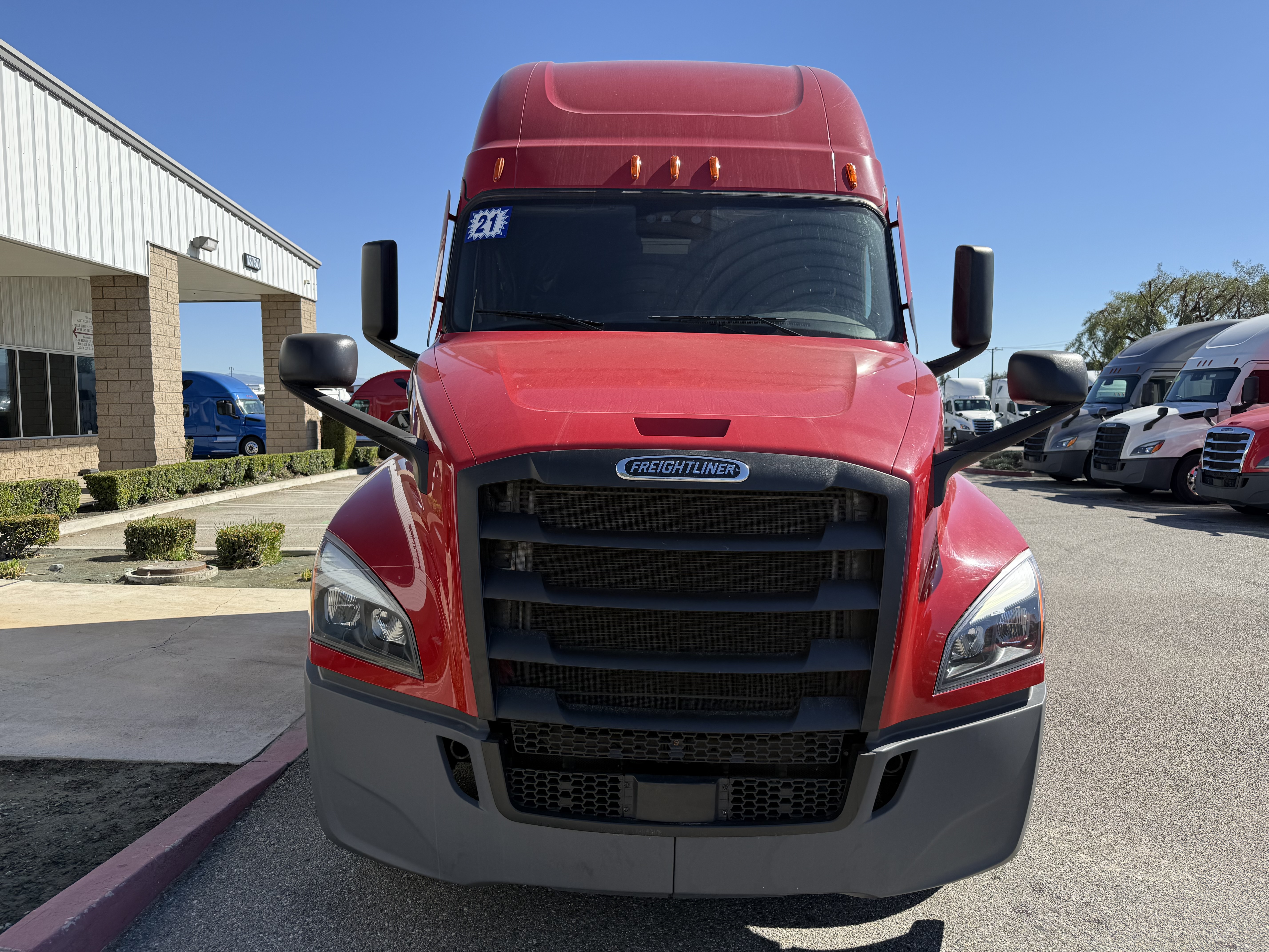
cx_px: 634
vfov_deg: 56.8
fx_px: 880
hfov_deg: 71.6
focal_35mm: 24
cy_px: 476
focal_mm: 6.76
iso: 80
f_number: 1.78
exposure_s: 1/2801
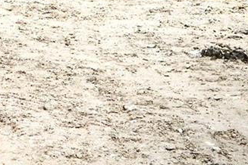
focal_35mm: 191
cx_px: -155
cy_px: -225
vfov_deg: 6.8
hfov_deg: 10.3
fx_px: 1316
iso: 100
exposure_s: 1/250
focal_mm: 26
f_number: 8
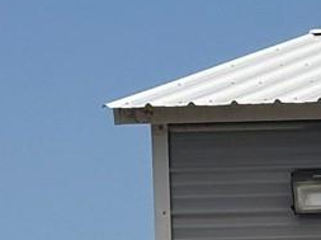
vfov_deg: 4.8
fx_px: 2815
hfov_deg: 6.2
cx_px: 784
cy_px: 523
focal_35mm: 304
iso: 64
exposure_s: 1/7874
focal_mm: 6.76
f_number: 1.78
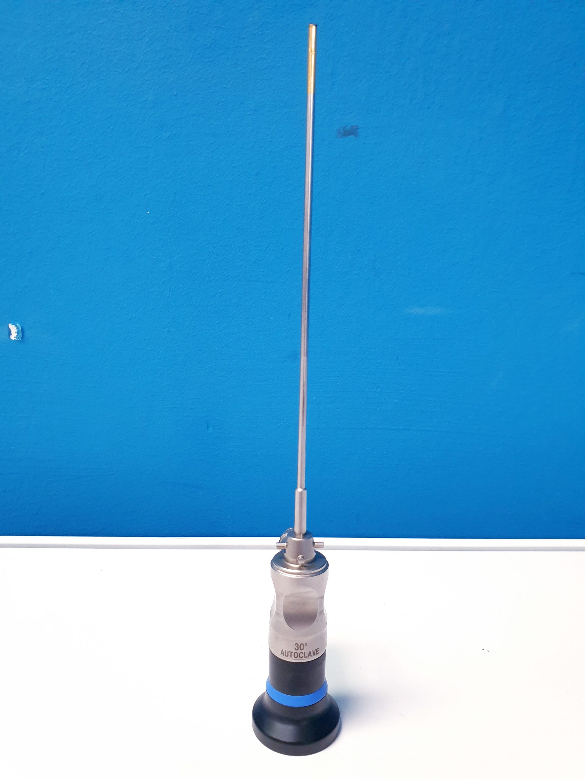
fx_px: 586
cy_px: 390
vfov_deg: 67.3
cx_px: 292
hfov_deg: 53.1
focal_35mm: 26
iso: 250
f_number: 2.4
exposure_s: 1/50
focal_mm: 4.3
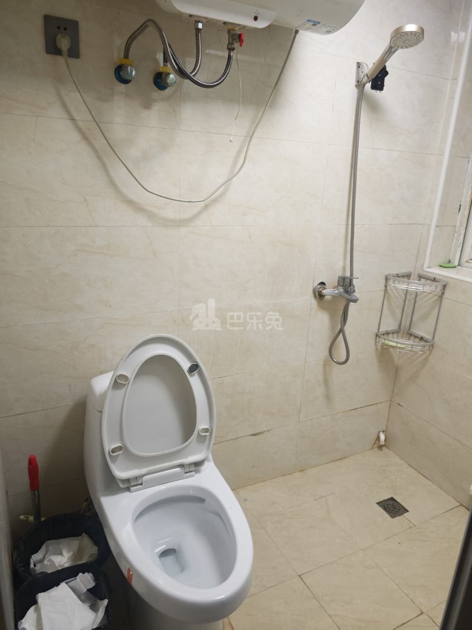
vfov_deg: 71.6
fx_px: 436
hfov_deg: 56.8
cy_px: 315
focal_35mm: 24
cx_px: 236
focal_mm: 6.83
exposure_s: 1/37
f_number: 1.4
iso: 320
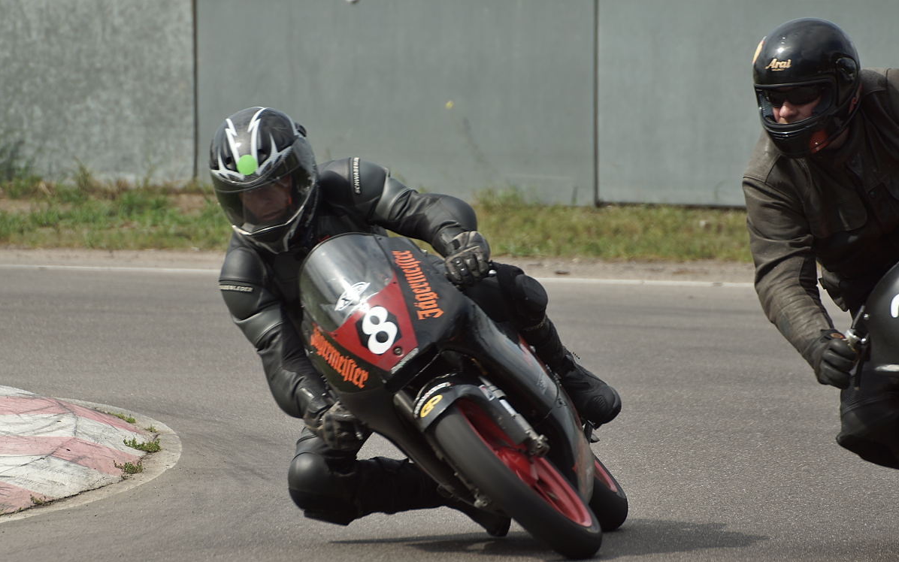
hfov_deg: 4.6
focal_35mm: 460
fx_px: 11272
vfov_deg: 2.9
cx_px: 450
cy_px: 294
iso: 50
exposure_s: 1/250
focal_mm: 300
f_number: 6.3
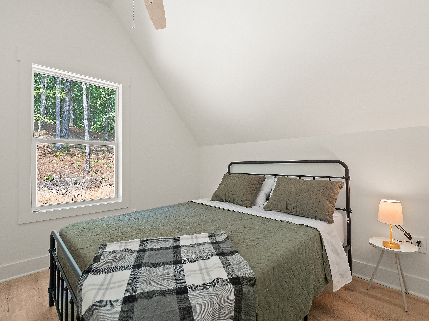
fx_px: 198
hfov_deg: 94.5
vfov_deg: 78.1
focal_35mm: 16
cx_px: 214
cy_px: 160
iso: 200
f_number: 5.6
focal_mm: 8
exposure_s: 1/13
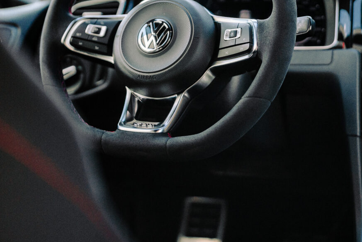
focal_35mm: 77
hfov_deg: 26.2
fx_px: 774
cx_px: 232
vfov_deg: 17.6
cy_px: 45
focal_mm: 35
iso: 100
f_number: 1.4
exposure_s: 1/1000
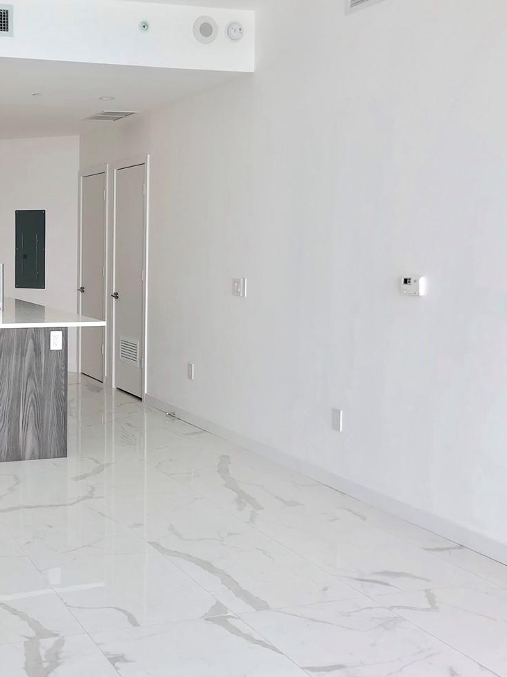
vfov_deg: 41.2
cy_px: 307
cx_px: 54
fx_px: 899
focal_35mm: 46
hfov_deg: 30.2
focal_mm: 4
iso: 20
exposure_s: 1/122
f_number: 1.8
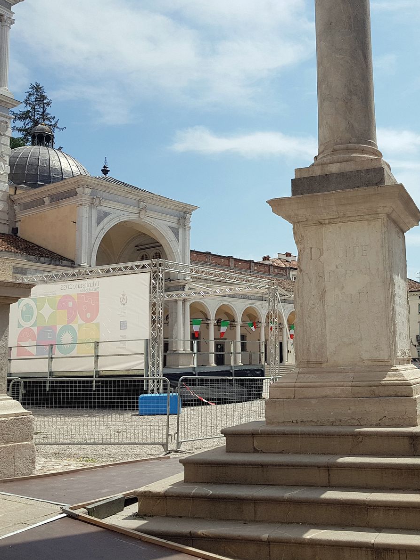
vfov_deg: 52.6
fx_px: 567
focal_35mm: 35
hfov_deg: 39.2
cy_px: 282
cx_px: 331
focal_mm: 4.2
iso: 50
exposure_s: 1/3744
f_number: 1.7
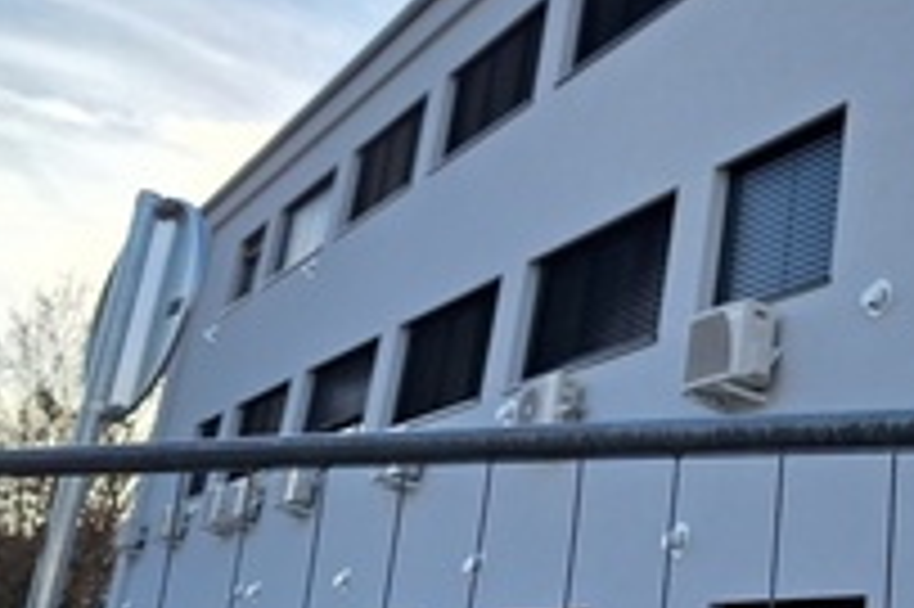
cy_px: 306
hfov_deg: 35.9
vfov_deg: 25.5
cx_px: 770
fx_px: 1344
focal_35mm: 53
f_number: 1.8
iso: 40
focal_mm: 5.54
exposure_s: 1/2439
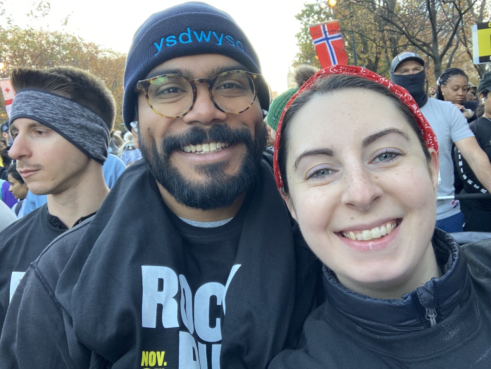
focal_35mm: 32
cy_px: 184
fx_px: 454
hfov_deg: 56.8
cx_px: 246
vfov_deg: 44.2
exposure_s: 1/60
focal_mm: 2.87
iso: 64
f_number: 2.2
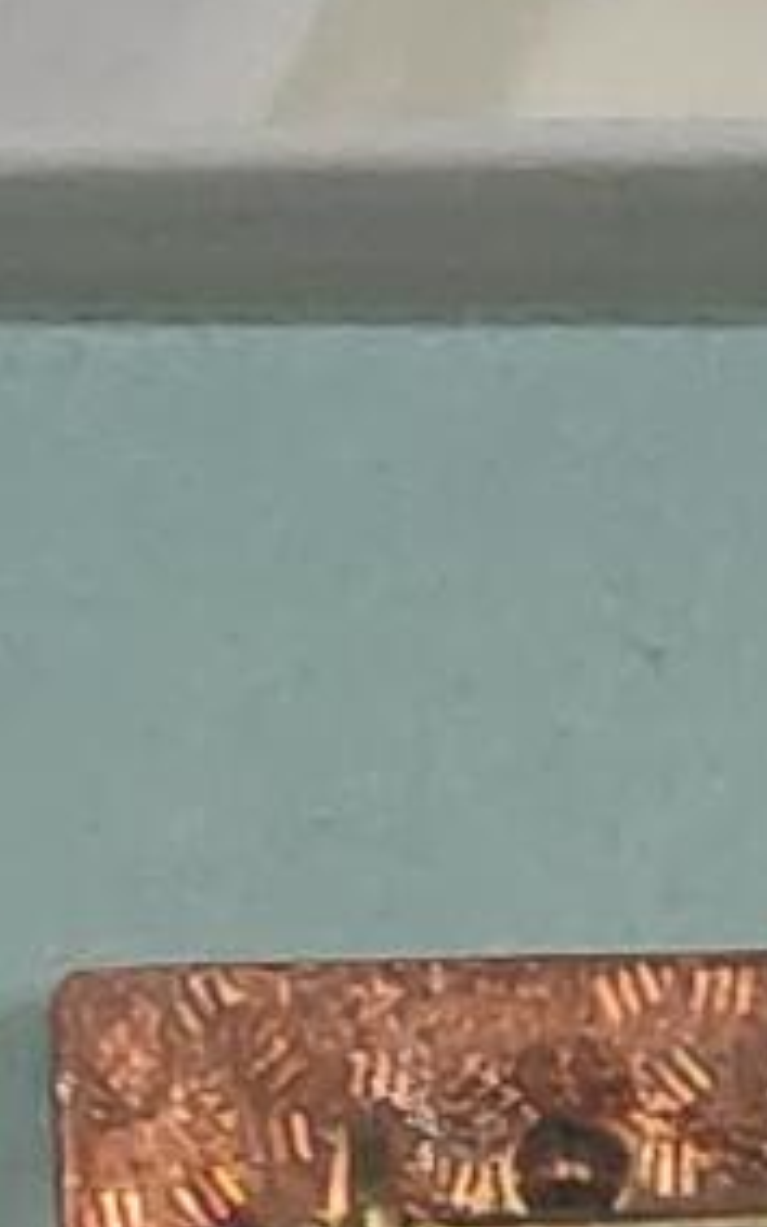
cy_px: 1799
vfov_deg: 5.8
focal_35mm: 356
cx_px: 880
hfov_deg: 3.7
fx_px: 11900
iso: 500
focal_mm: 5.52
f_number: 1.95
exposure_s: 1/50
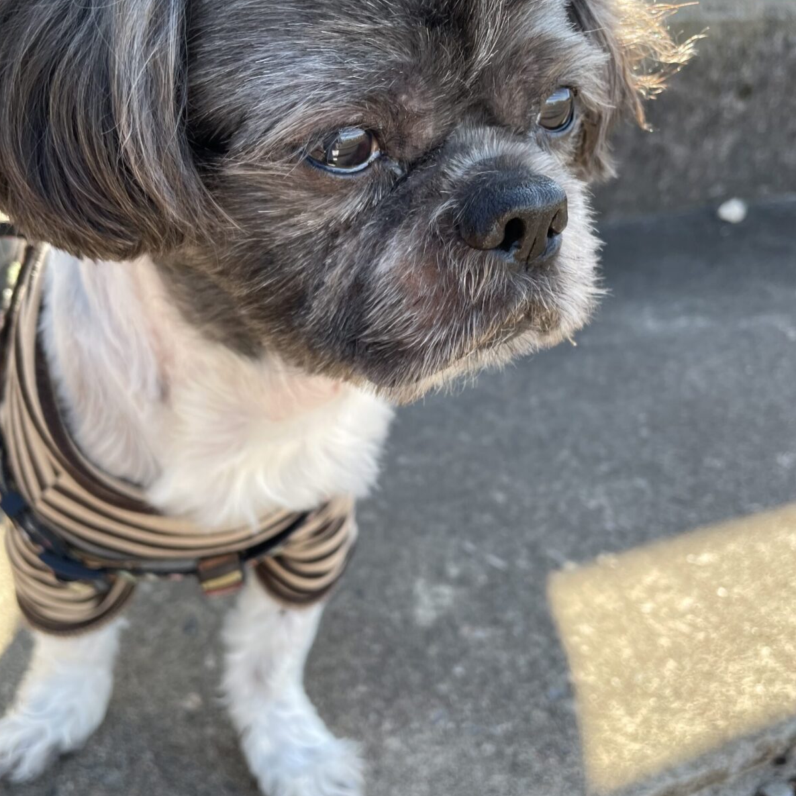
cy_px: 391
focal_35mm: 31
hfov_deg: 52.5
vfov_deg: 52.5
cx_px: 394
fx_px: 806
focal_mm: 4.2
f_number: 1.6
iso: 32
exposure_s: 1/331
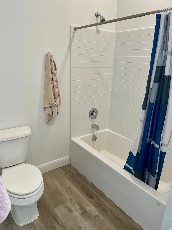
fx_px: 172
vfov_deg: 67.3
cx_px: 86
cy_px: 115
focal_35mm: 26
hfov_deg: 53.1
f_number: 1.6
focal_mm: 4.2
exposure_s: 1/120
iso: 100
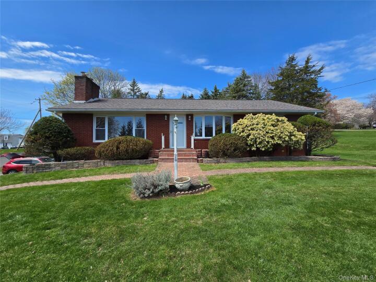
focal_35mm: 13
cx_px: 188
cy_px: 141
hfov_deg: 106.2
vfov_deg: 89.9
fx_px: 141
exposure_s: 1/1814
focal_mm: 2.2
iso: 50
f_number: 2.2
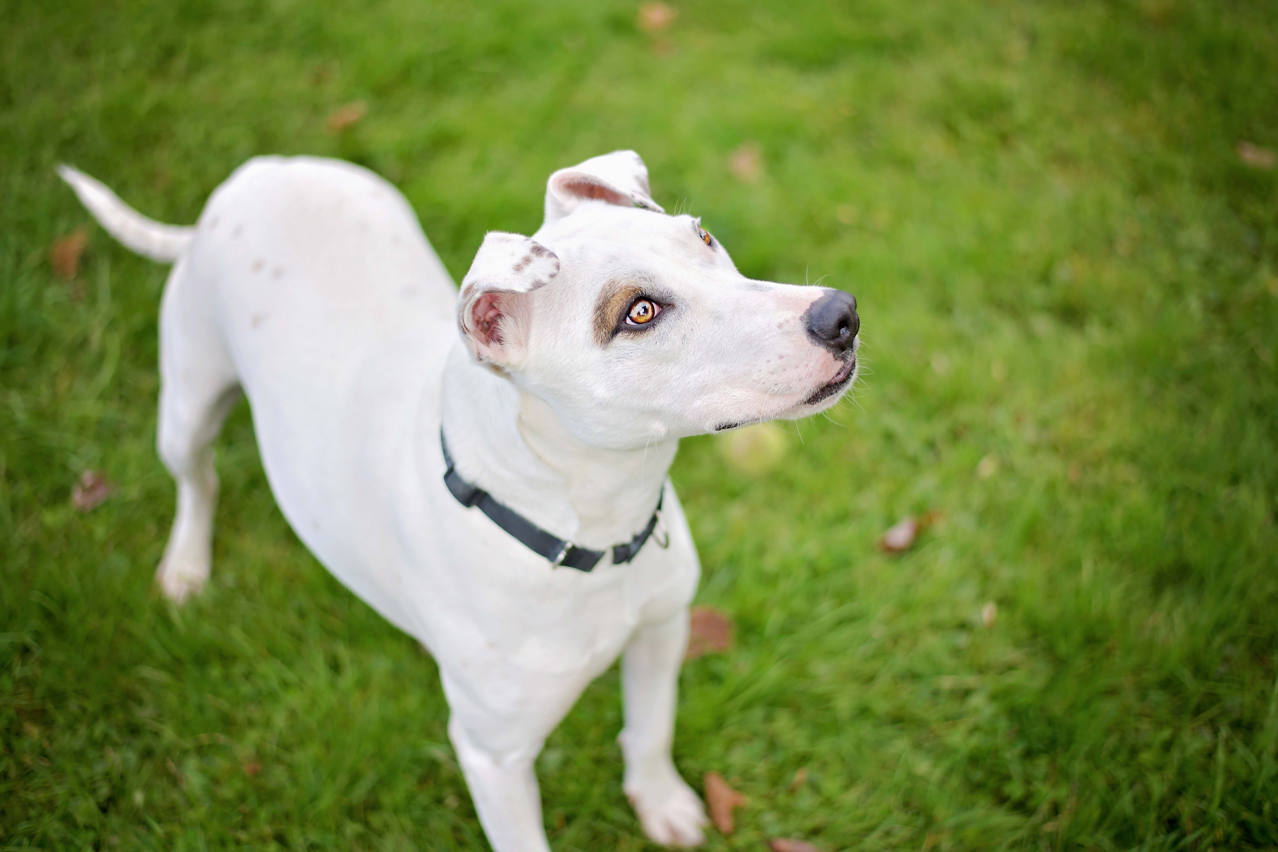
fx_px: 1775
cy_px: 426
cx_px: 639
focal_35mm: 50
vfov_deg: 27.0
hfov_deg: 39.6
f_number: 1.8
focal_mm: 50
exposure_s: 1/800
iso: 64
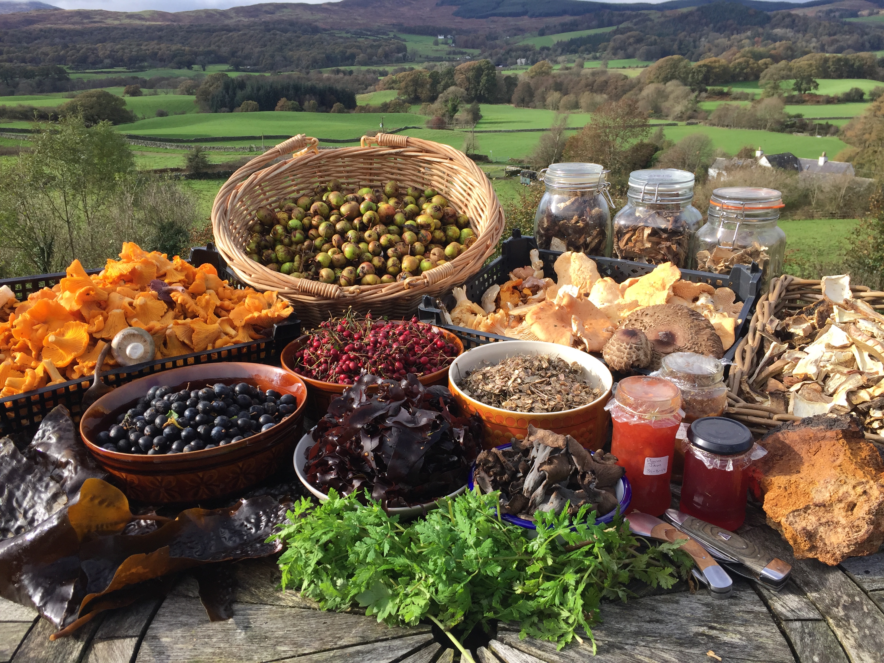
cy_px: 332
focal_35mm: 29
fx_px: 741
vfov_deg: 48.2
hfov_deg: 61.7
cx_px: 442
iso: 32
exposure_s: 1/706
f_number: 2.2
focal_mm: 4.15
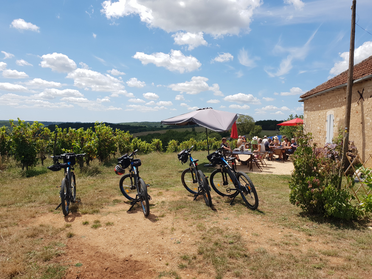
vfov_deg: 53.1
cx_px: 186
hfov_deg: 67.3
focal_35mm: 26
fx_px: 279
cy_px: 140
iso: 50
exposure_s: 1/1590
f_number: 2.4
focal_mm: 4.3
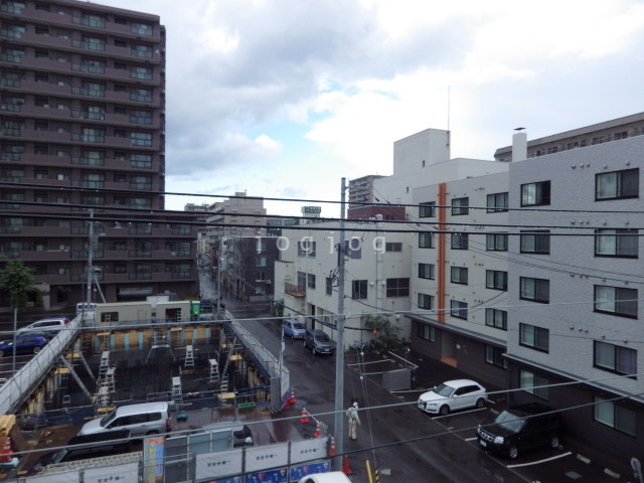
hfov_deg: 76.4
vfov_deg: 61.1
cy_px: 242
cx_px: 322
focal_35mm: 22
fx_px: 409
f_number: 3.1
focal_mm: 4
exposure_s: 1/500
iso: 100
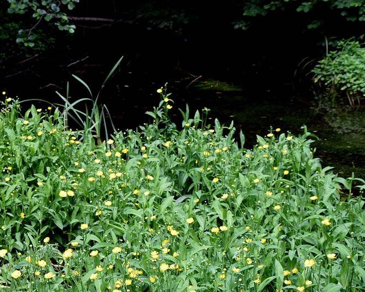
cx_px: 78
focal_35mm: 72
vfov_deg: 21.1
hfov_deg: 26.0
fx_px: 778
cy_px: 221
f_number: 5.6
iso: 400
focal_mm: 28
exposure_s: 1/125
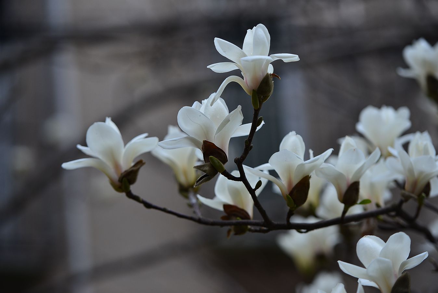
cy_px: 146
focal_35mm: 140
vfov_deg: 9.8
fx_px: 1704
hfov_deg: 14.6
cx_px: 219
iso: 320
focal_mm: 140
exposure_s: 1/320
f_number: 2.8
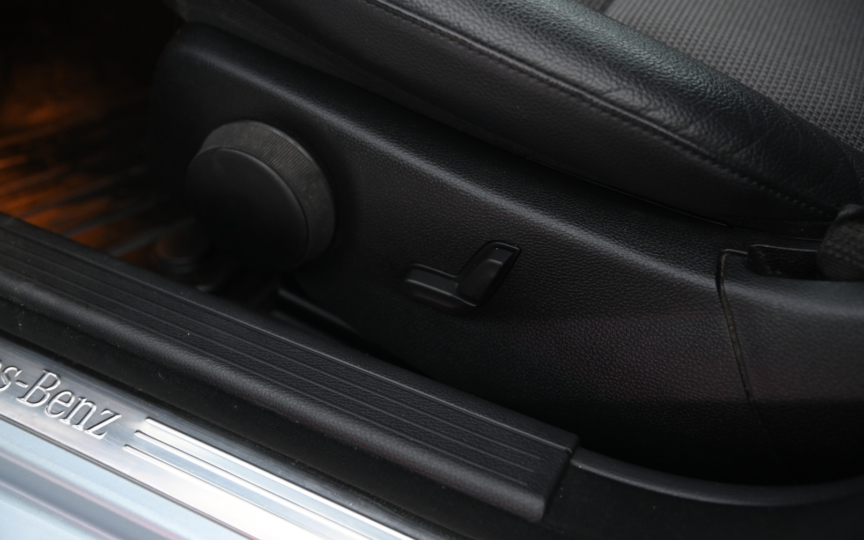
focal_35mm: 39
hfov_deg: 50.4
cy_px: 264
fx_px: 918
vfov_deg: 32.8
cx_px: 431
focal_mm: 38
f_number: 4
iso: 2000
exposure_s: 1/15
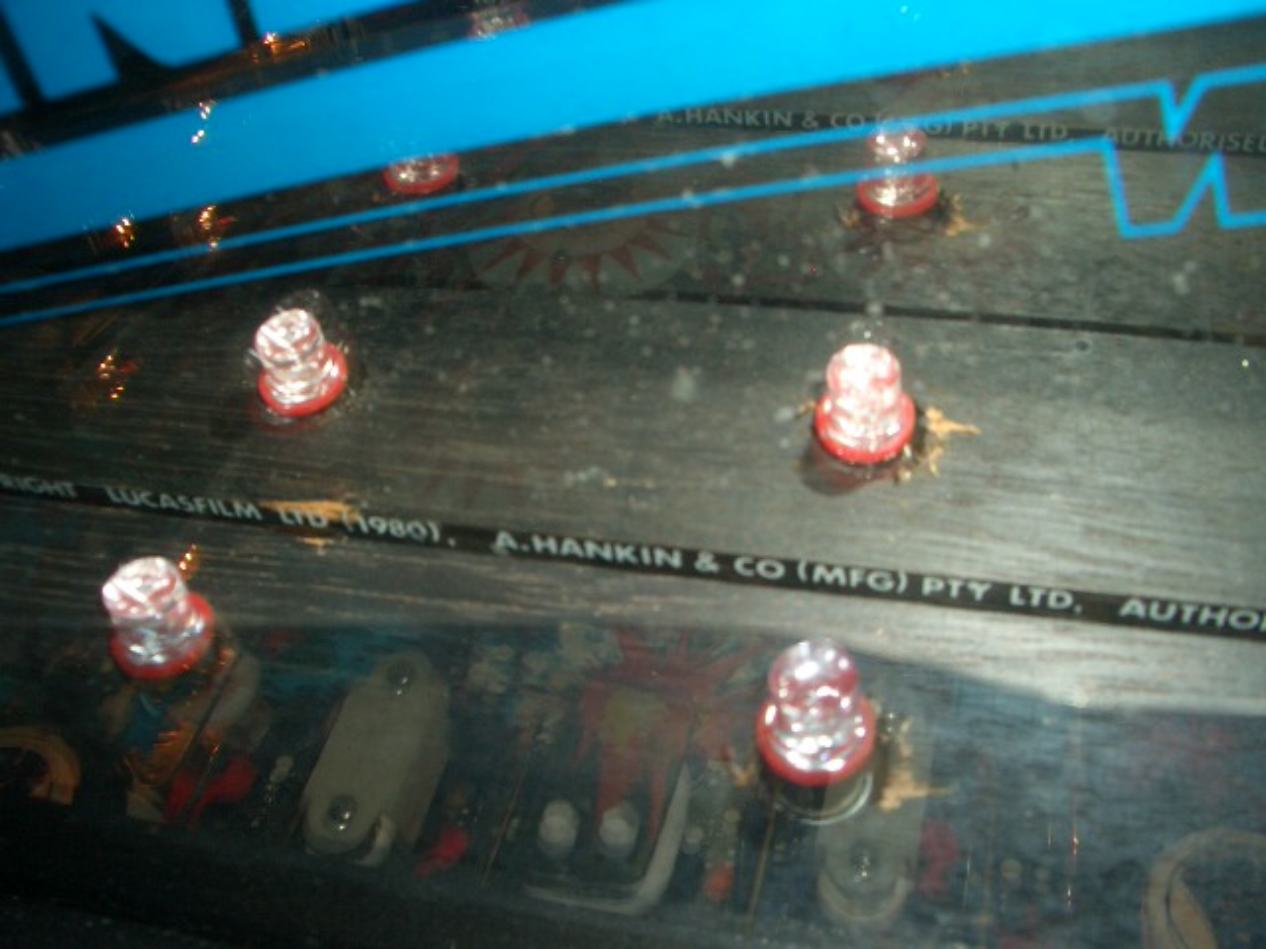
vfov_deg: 40.7
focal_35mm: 35
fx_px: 1280
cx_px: 633
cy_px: 474
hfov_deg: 52.6
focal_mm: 5.8
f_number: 4.3
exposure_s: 1/60
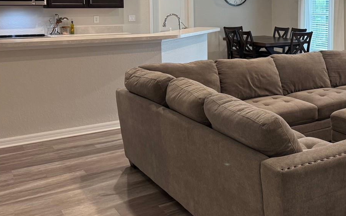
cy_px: 34
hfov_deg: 41.4
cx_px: 301
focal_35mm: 45
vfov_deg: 27.8
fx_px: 424
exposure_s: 1/120
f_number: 1.78
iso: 200
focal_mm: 6.76
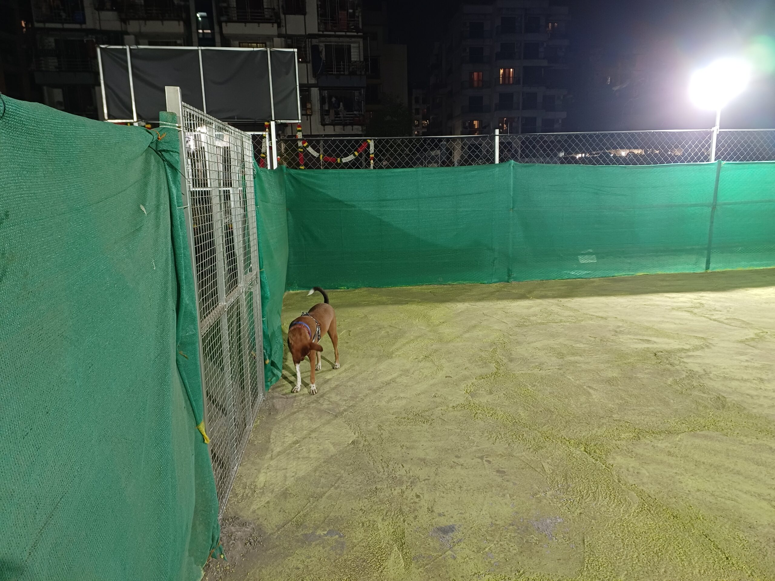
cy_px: 290
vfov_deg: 58.9
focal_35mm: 23
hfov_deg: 73.9
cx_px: 388
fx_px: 515
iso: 400
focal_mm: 5.06
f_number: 1.8
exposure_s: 1/20
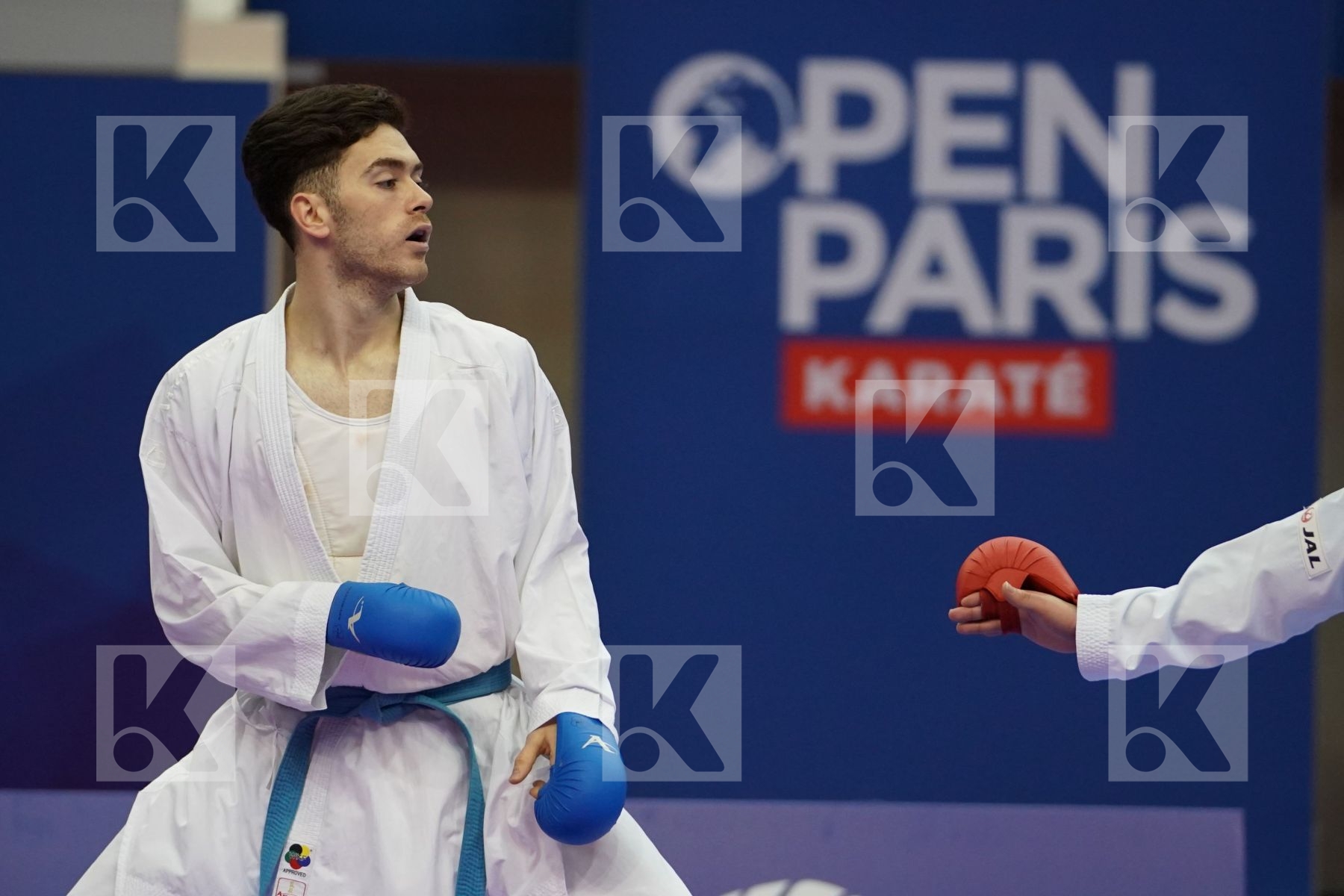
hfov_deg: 9.4
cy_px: 448
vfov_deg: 6.3
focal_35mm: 219
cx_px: 672
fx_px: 8175
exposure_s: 1/1000
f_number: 2.8
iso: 2500
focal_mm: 146
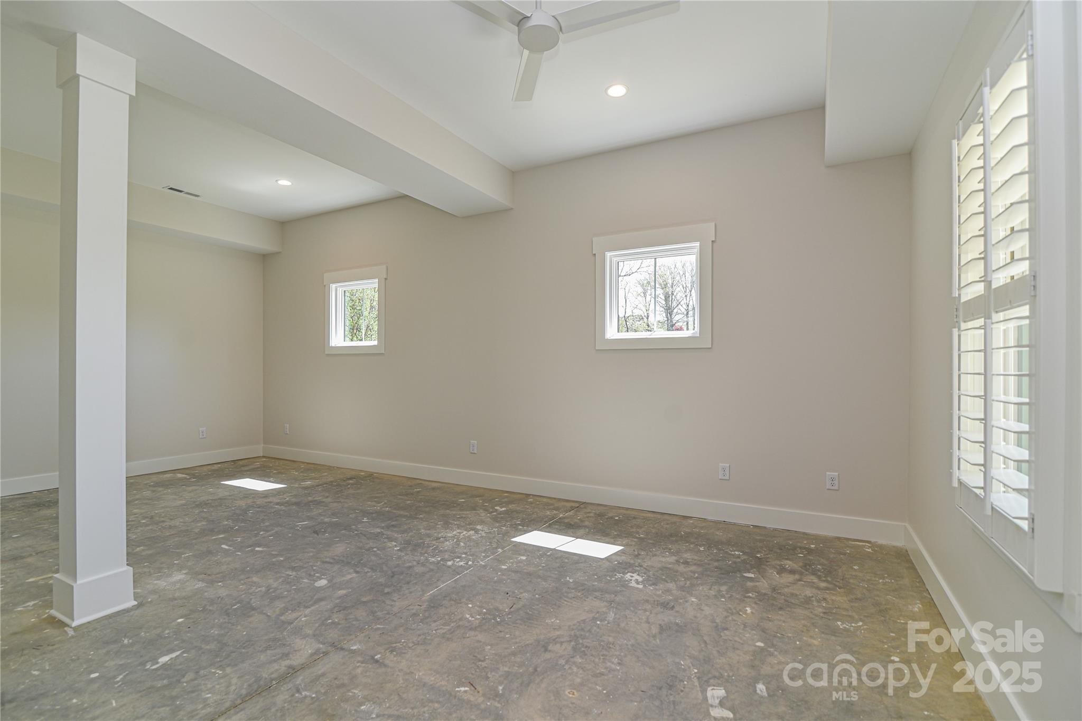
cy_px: 360
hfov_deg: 96.7
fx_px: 481
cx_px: 541
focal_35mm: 16
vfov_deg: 73.8
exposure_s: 1/80
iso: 100
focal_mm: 16
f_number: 4.5
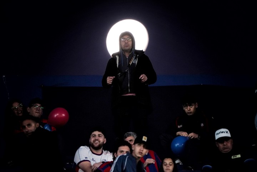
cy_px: 86
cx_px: 128
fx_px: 4283
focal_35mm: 600
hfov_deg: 3.4
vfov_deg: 2.3
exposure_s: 1/250
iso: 8000
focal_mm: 600
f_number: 6.3
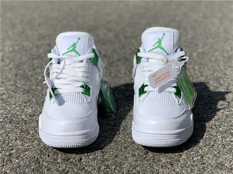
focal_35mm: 52
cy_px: 87
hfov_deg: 36.8
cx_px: 116
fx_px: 350
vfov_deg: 28.0
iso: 16
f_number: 2.4
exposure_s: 1/2283
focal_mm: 6
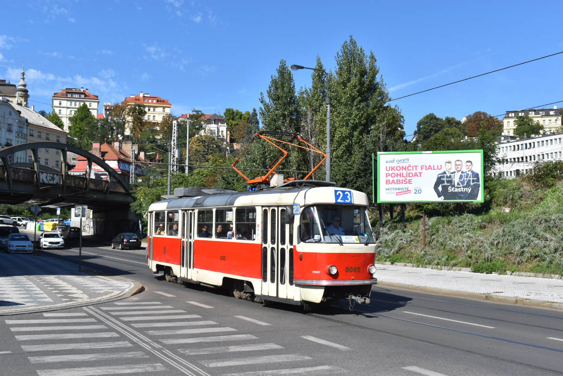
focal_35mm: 42
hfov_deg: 46.4
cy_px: 188
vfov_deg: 31.9
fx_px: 657
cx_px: 282
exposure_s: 1/400
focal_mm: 28
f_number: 10
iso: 200
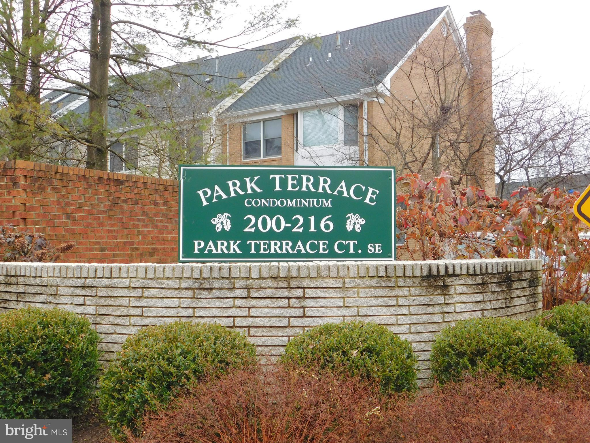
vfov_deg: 39.7
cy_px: 222
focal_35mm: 36
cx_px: 295
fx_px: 614
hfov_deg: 51.4
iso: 125
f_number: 3.5
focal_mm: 6.3
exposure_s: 1/200
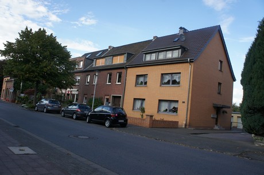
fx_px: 198
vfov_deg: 47.9
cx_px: 132
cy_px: 88
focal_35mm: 27
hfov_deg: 67.4
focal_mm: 18
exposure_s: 1/250
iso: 320
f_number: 7.1
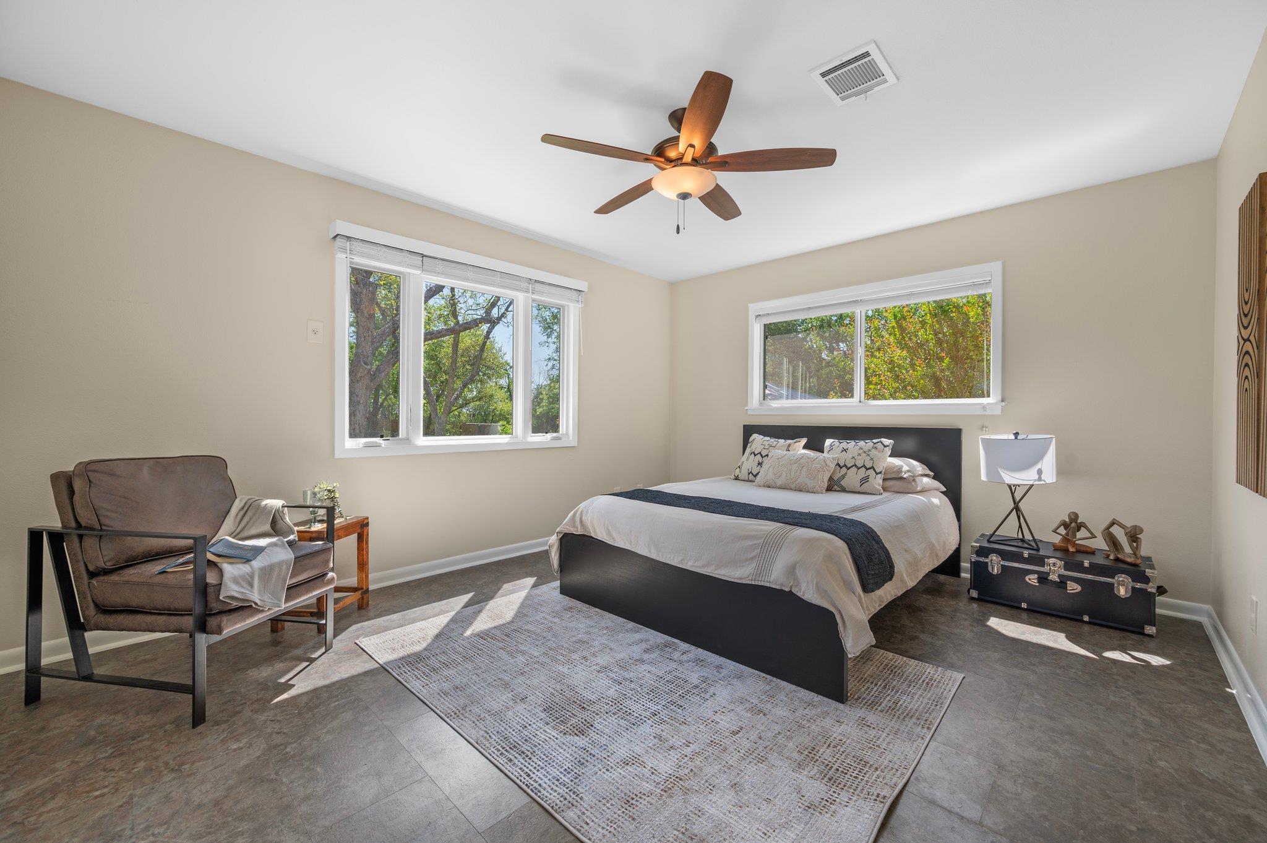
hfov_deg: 104.3
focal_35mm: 14
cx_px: 634
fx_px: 492
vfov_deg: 81.1
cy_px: 422
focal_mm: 14
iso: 100
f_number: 8
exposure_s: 1/15
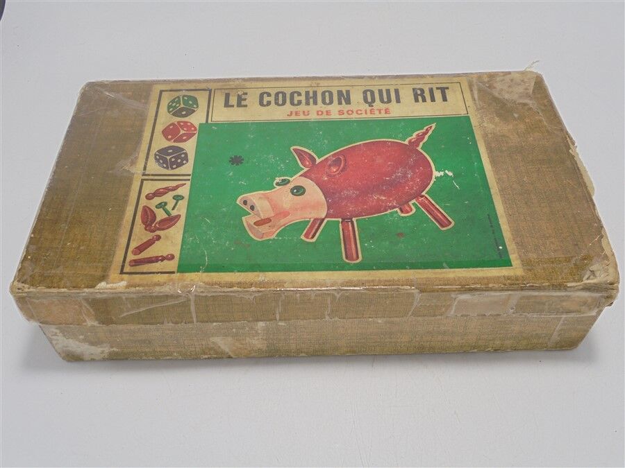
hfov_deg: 54.0
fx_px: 614
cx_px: 312
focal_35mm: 34
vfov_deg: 41.8
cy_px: 234
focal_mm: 6.1
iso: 100
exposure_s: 1/60
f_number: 4
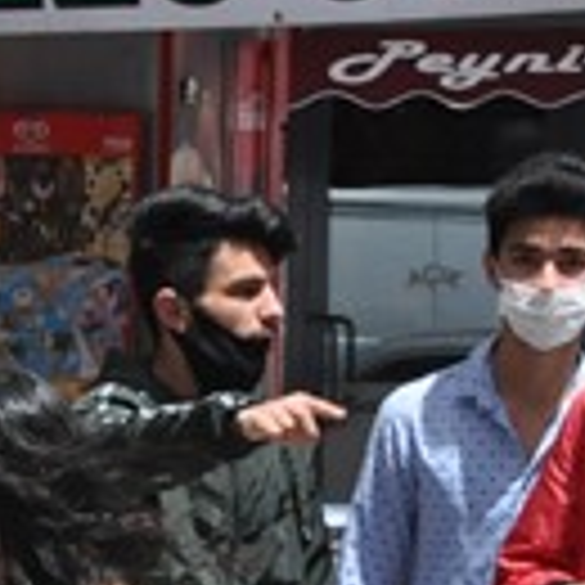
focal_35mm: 670
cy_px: 724
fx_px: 12813
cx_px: -360
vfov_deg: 2.6
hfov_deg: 2.6
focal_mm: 105
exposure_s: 1/640
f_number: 13
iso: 1000
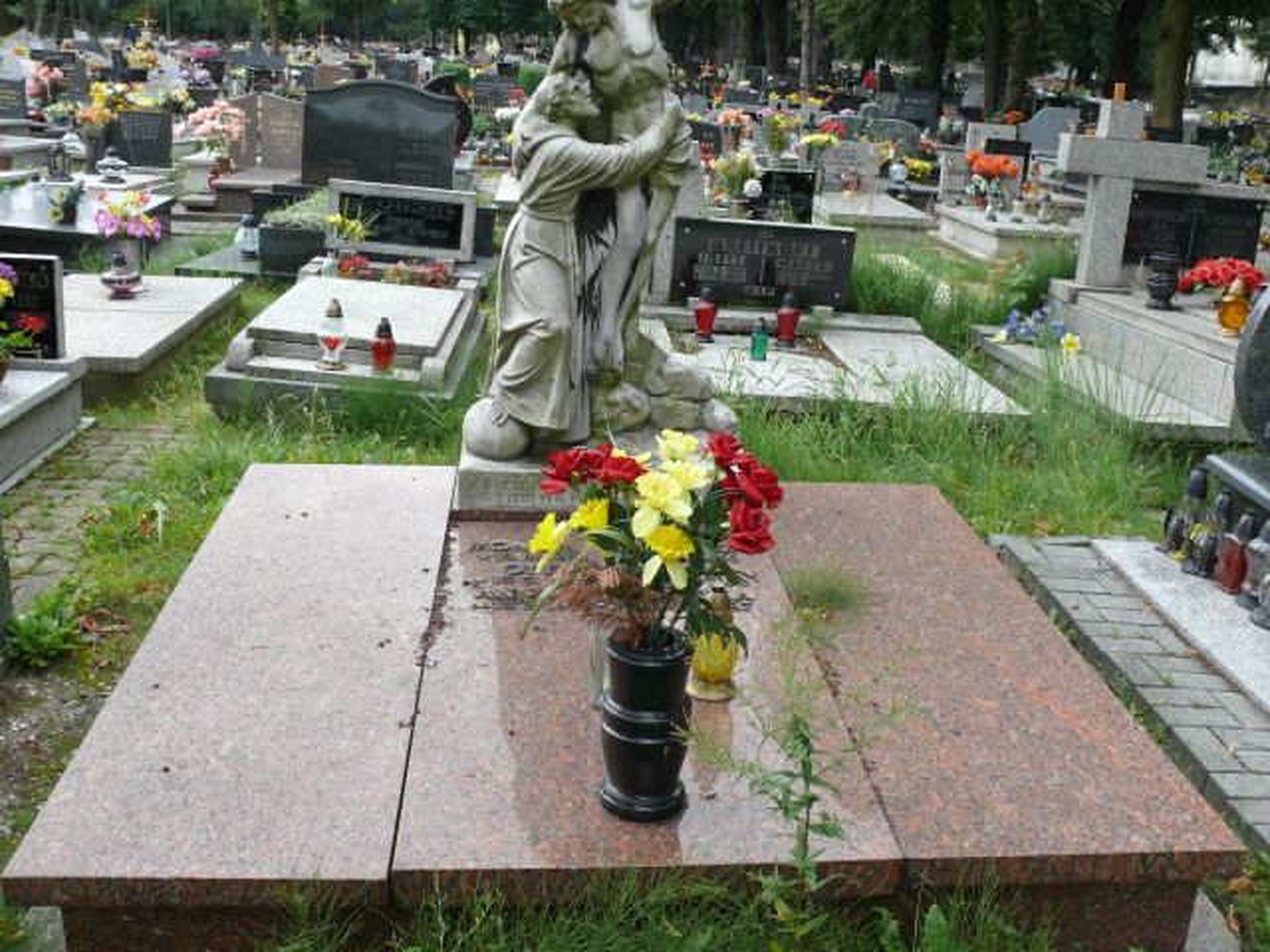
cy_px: 476
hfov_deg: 52.6
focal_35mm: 35
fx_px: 1284
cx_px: 635
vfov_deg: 40.7
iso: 100
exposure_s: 1/100
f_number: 4
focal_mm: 7.4
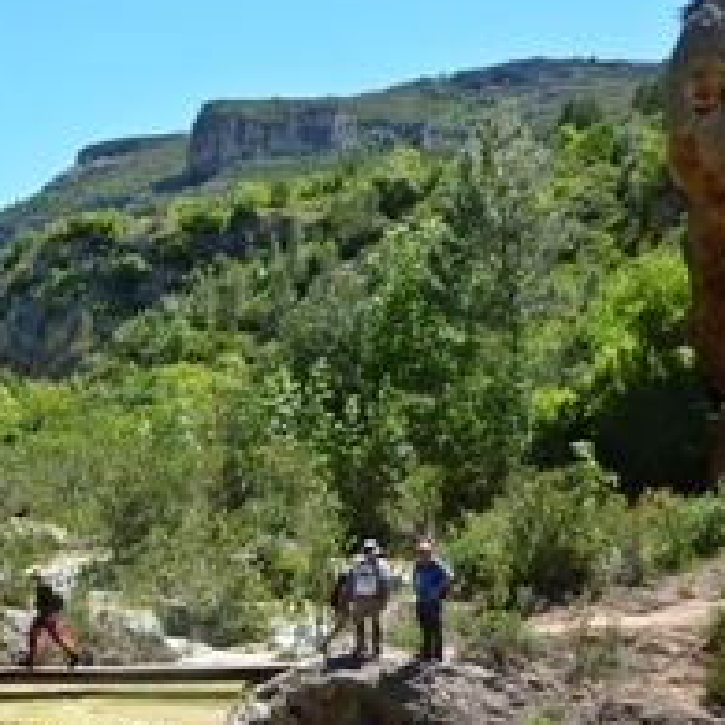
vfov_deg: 27.4
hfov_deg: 26.9
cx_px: 99
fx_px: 1469
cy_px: 528
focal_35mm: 62
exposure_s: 1/320
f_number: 4
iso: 80
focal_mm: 4.1
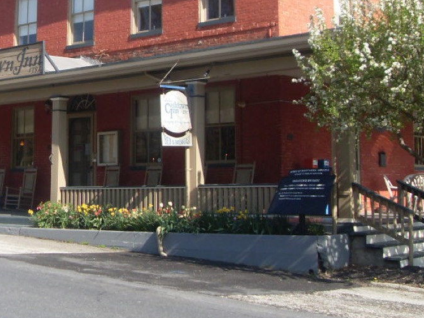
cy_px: 62
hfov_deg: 30.5
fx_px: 772
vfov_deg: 22.9
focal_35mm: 63
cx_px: 145
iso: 80
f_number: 7
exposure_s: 1/125
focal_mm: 6.3
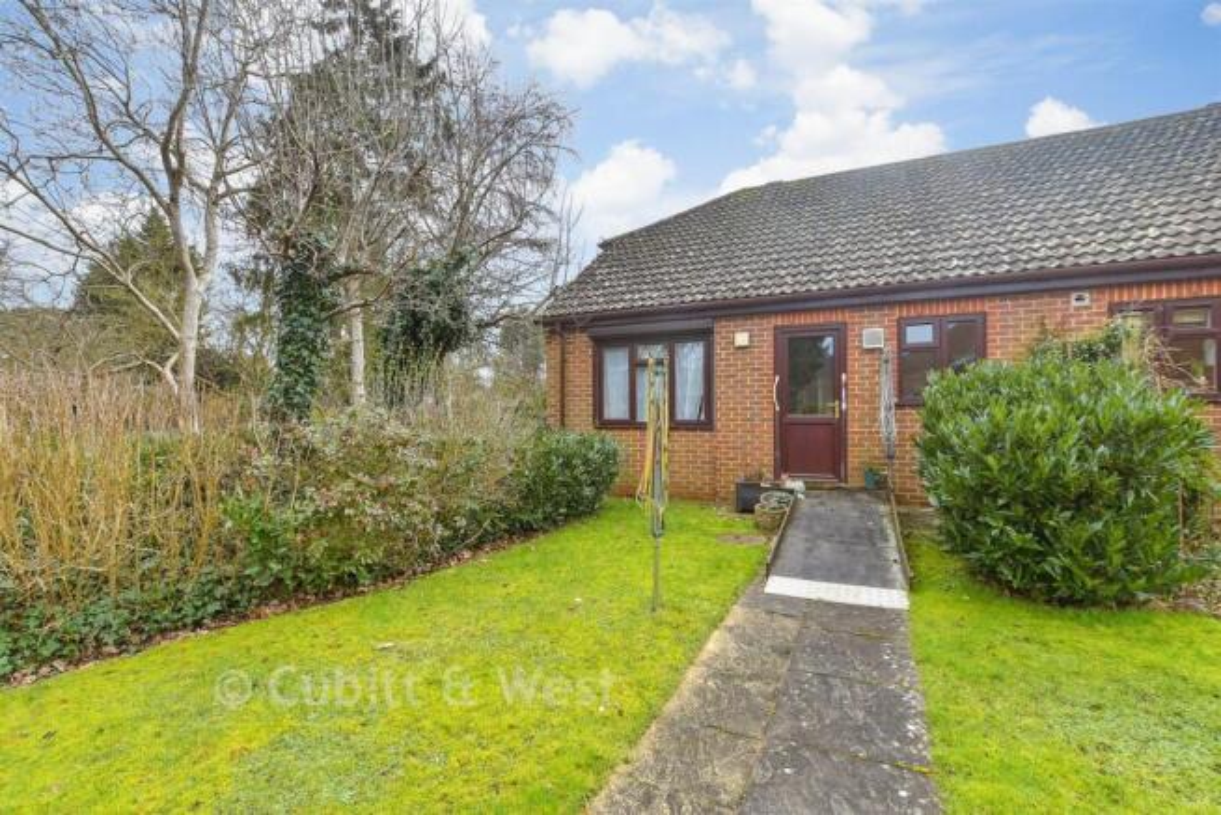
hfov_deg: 100.4
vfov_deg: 77.4
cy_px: 408
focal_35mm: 15
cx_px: 610
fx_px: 509
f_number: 8
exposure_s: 1/100
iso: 160
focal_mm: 10
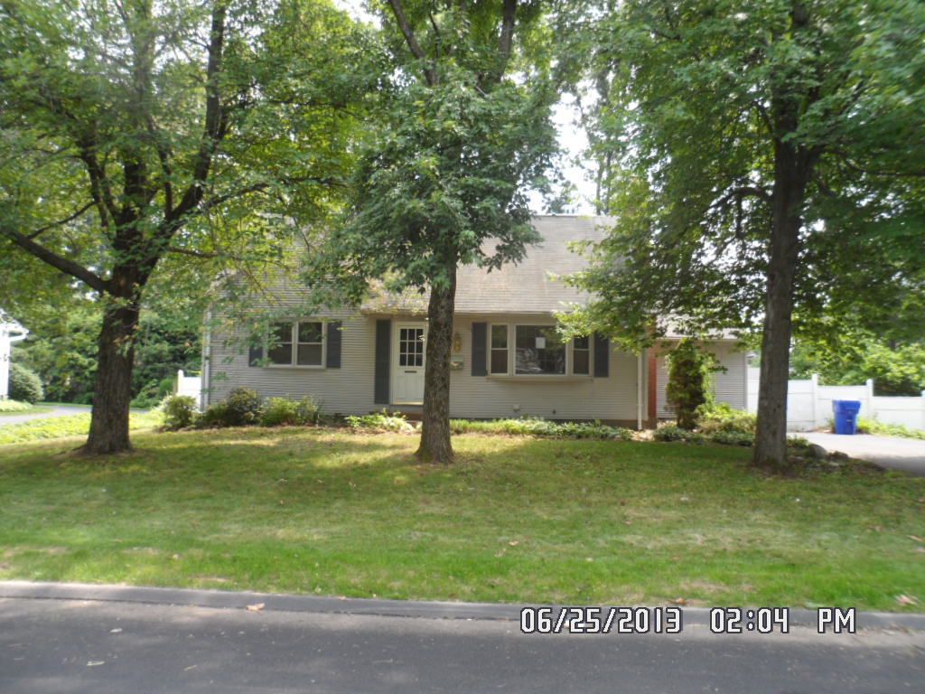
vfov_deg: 53.1
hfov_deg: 67.3
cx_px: 462
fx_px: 695
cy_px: 347
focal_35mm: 26
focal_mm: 4.9
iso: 80
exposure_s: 1/180
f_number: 3.3
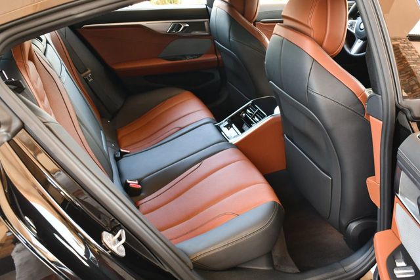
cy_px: 140
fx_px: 420
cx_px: 210
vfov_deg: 36.9
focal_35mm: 36
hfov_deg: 53.1
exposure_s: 1/125
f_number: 3.5
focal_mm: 18
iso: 900
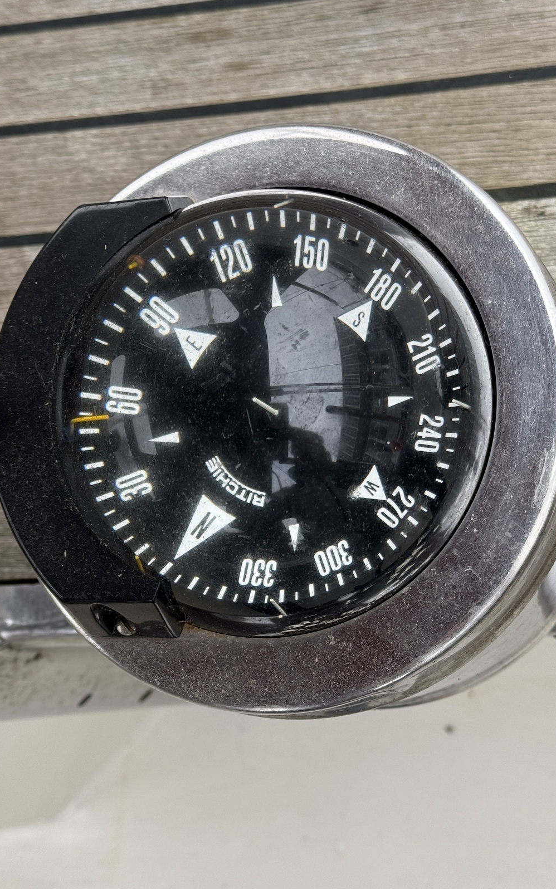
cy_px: 444
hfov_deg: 25.3
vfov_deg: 39.6
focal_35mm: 51
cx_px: 301
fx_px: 1236
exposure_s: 1/122
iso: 50
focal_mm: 6.76
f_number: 1.78
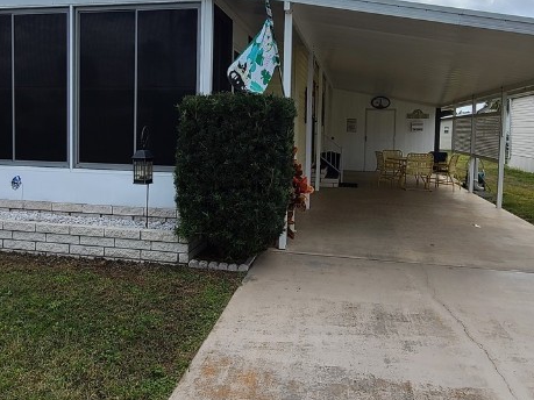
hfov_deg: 61.5
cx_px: 237
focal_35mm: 29
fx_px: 447
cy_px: 144
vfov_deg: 47.7
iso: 50
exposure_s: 1/1804
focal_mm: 2.2
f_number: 2.2
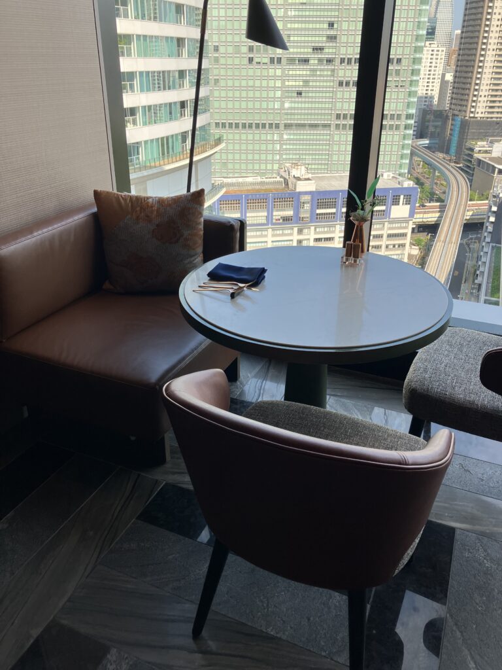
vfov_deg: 63.4
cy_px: 335
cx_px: 251
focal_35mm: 28
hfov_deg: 49.7
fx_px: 541
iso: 32
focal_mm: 3.99
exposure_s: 1/395
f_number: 1.8
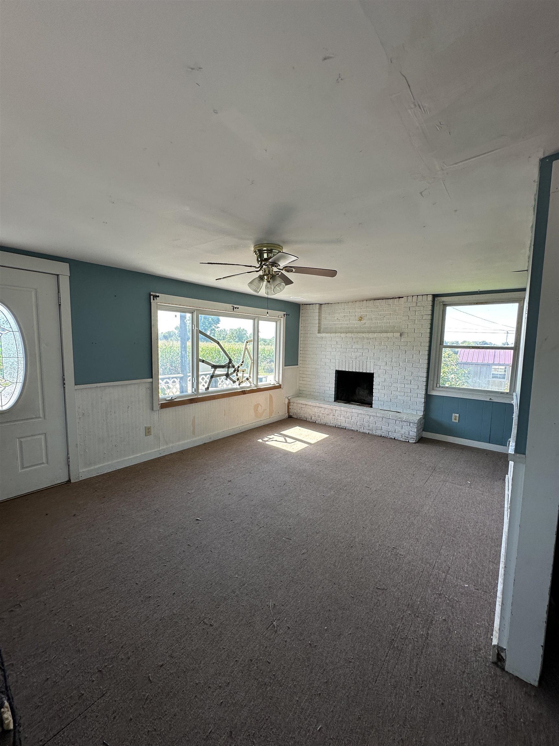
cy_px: 373
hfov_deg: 85.7
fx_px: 301
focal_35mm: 14
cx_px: 280
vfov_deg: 102.1
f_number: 2.2
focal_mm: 2.22
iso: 40
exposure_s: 1/99
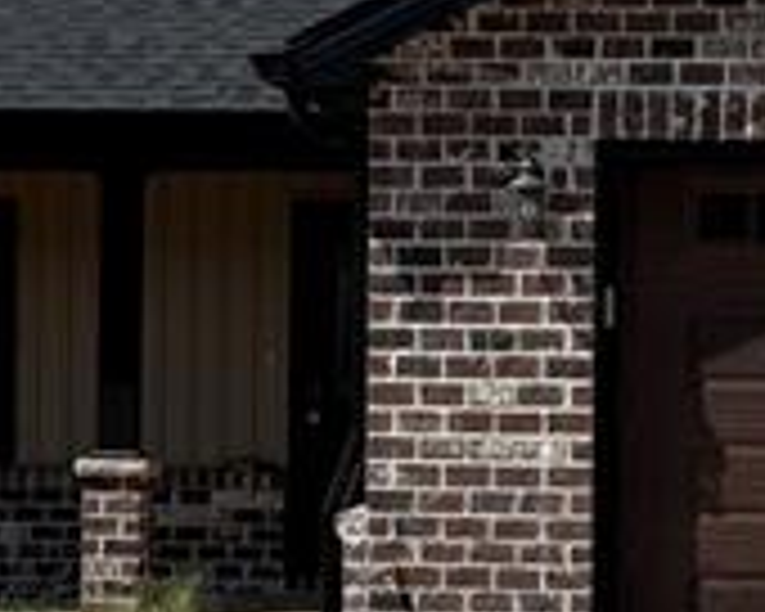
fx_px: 3192
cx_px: 464
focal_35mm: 141
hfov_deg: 13.7
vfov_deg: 11.0
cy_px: 297
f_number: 1.78
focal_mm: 6.76
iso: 80
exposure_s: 1/9091
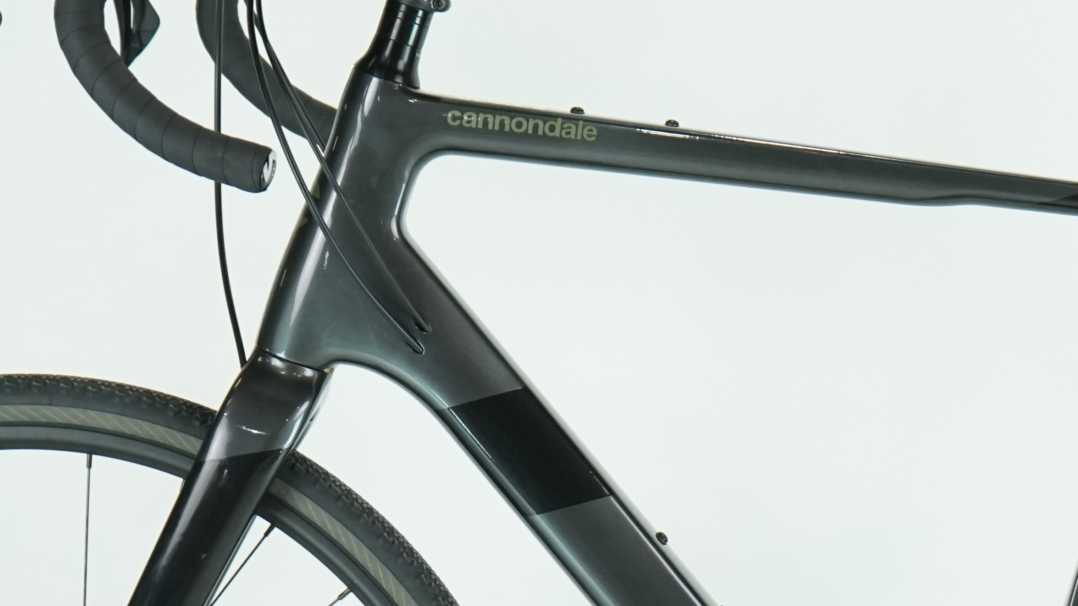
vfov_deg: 7.4
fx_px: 4659
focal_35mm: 163
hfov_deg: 13.2
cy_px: 576
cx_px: 812
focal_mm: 61
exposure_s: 1/200
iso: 1600
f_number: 5.6
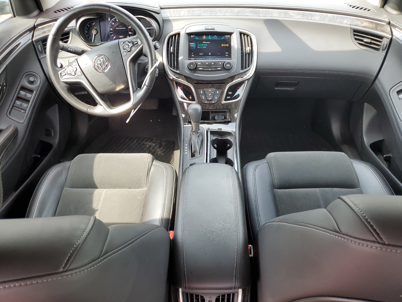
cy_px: 151
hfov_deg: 67.3
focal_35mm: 26
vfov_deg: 53.1
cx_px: 201
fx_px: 302
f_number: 1.5
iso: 50
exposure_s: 1/133
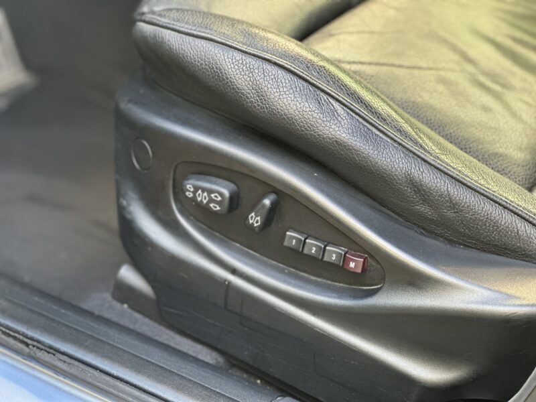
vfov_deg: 19.1
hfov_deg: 25.3
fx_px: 1192
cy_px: 201
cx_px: 268
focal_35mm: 77
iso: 250
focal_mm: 9
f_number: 2.8
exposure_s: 1/65
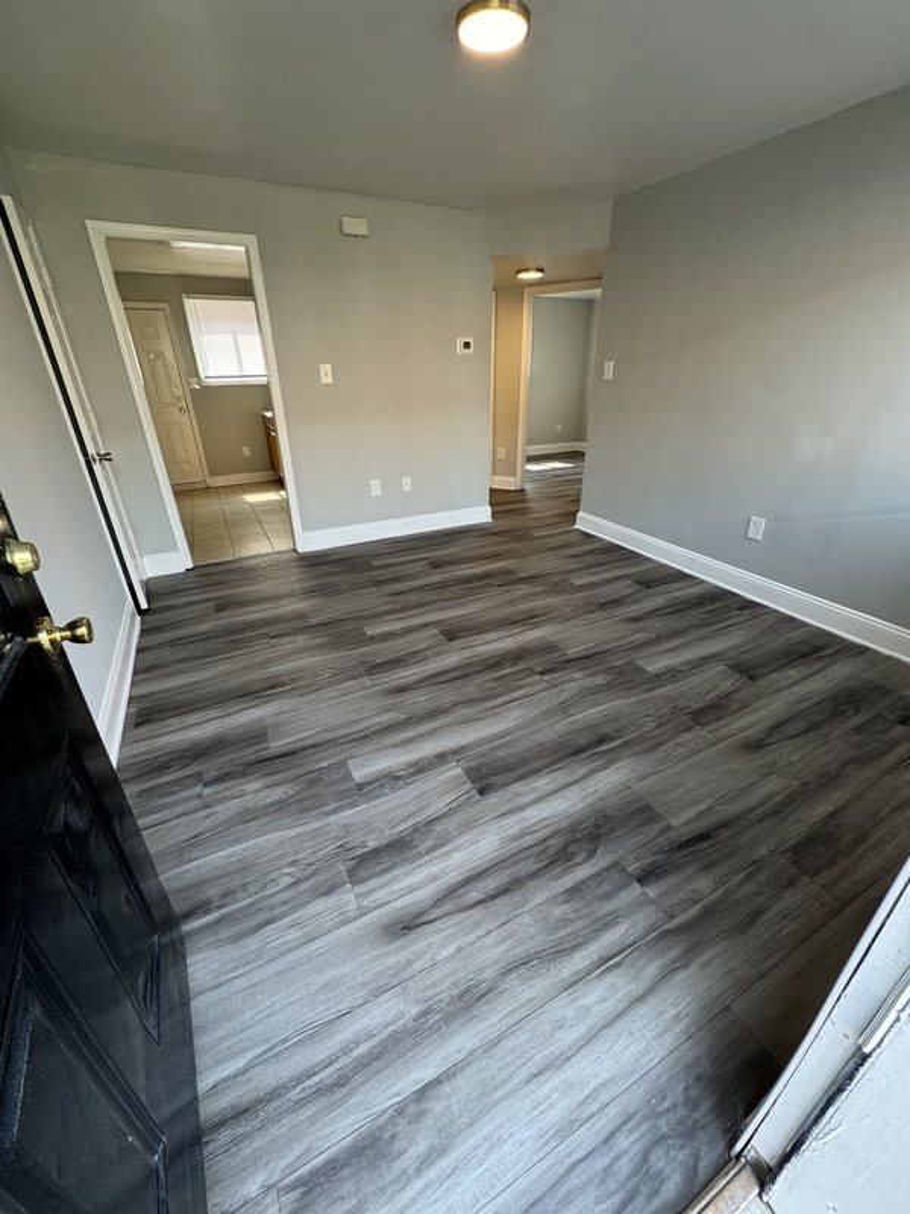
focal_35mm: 14
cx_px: 455
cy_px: 607
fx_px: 491
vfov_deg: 102.1
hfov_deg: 85.7
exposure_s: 1/99
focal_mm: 2.22
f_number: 2.2
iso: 100
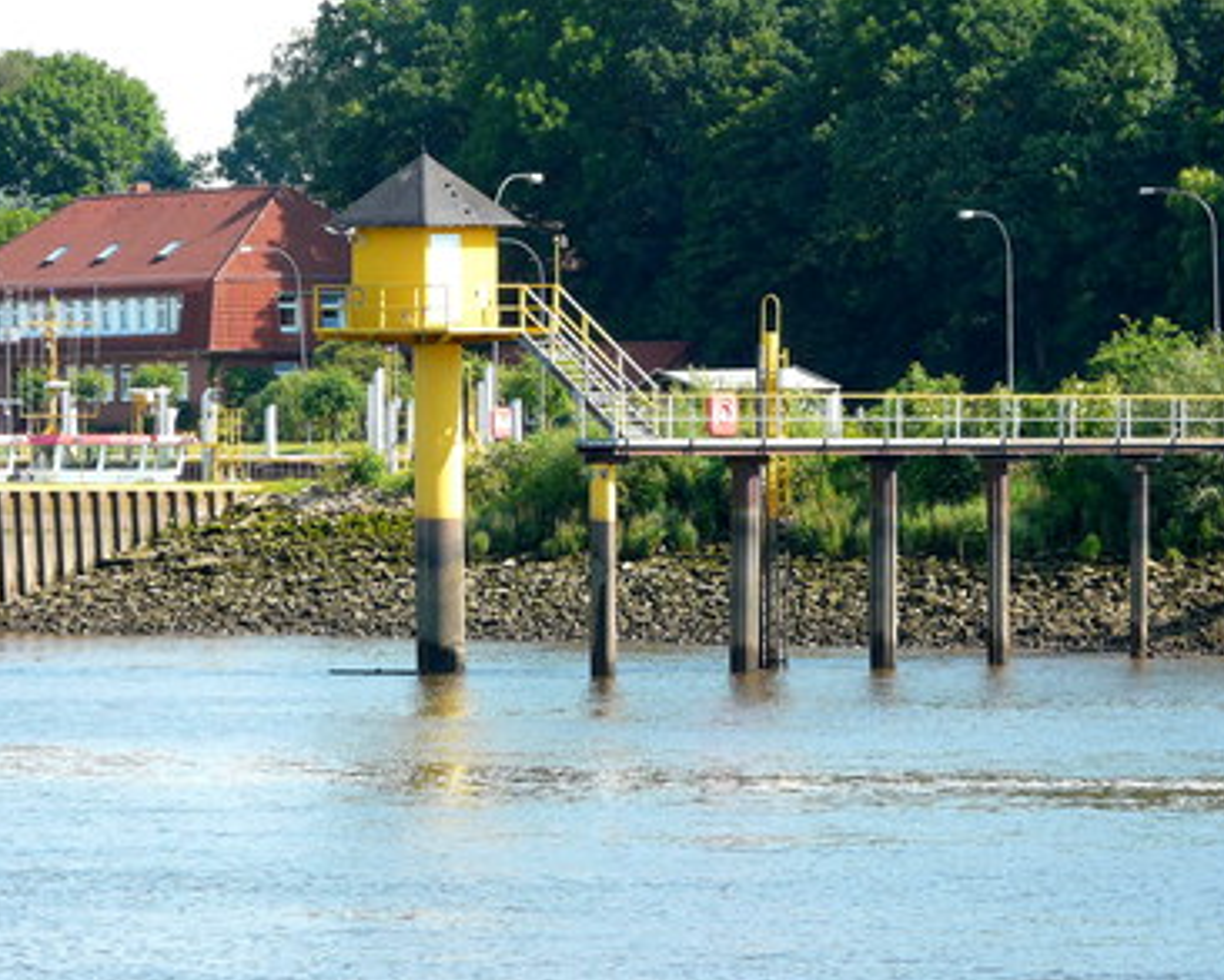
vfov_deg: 7.5
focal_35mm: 206
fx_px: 7464
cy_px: 495
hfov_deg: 9.4
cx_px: 602
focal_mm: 31.7
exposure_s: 1/250
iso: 100
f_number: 4.5
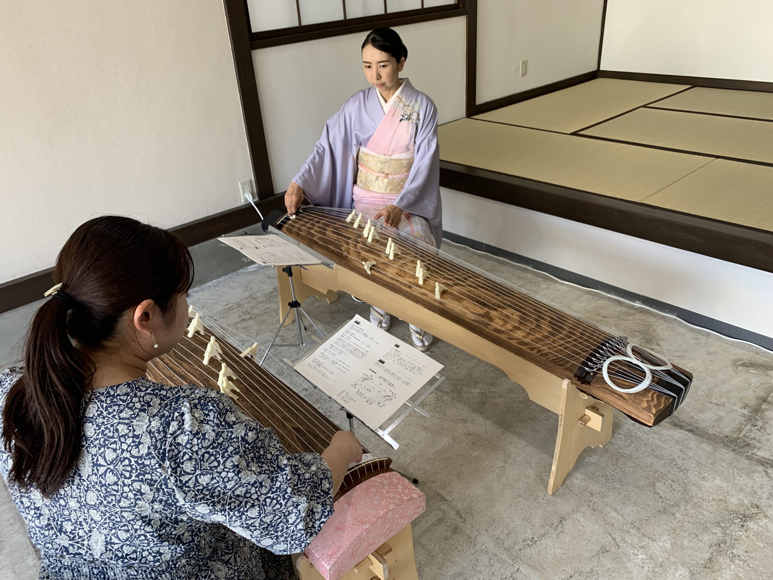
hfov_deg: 67.3
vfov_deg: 53.1
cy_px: 290
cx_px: 386
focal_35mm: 26
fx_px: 581
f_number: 1.8
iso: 100
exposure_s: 1/95
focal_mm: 4.25
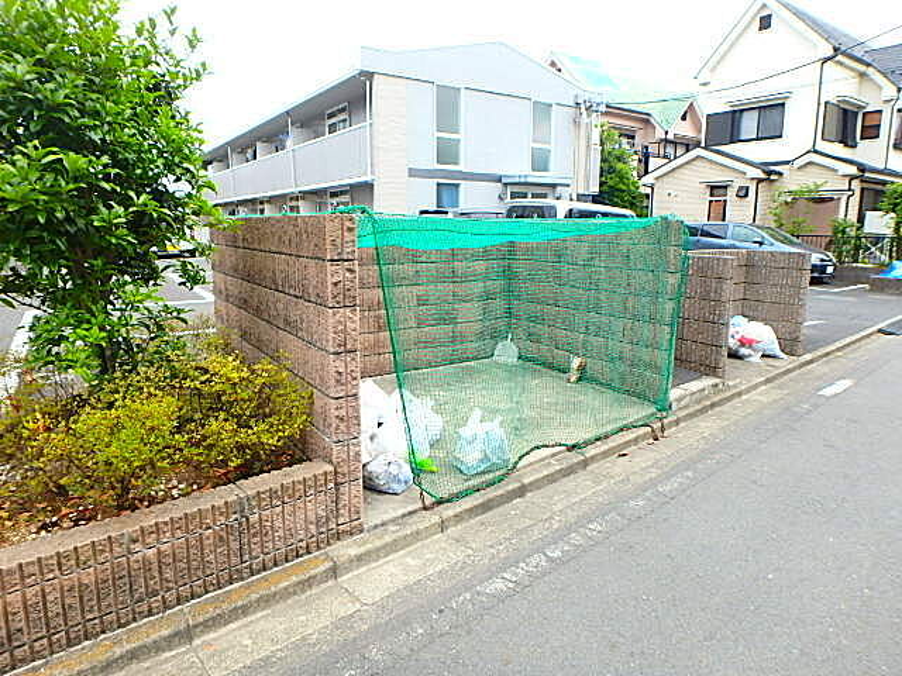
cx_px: 451
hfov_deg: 79.0
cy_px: 338
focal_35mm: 21
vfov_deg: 63.4
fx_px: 547
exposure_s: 1/250
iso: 125
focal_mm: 3.7
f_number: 3.5
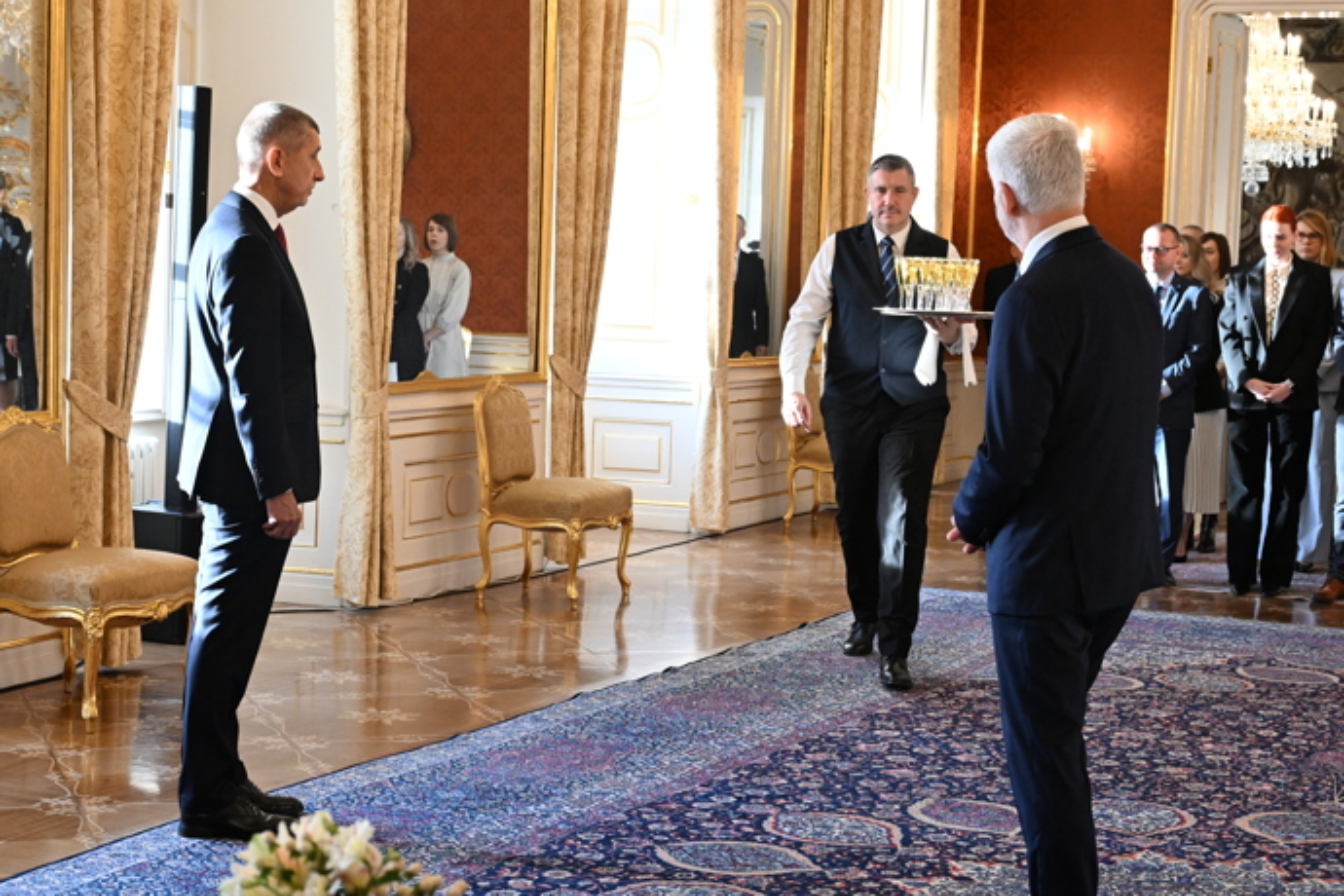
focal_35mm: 64
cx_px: 672
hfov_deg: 31.4
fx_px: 2389
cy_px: 448
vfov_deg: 21.2
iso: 3200
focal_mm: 43
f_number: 5.6
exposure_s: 1/400
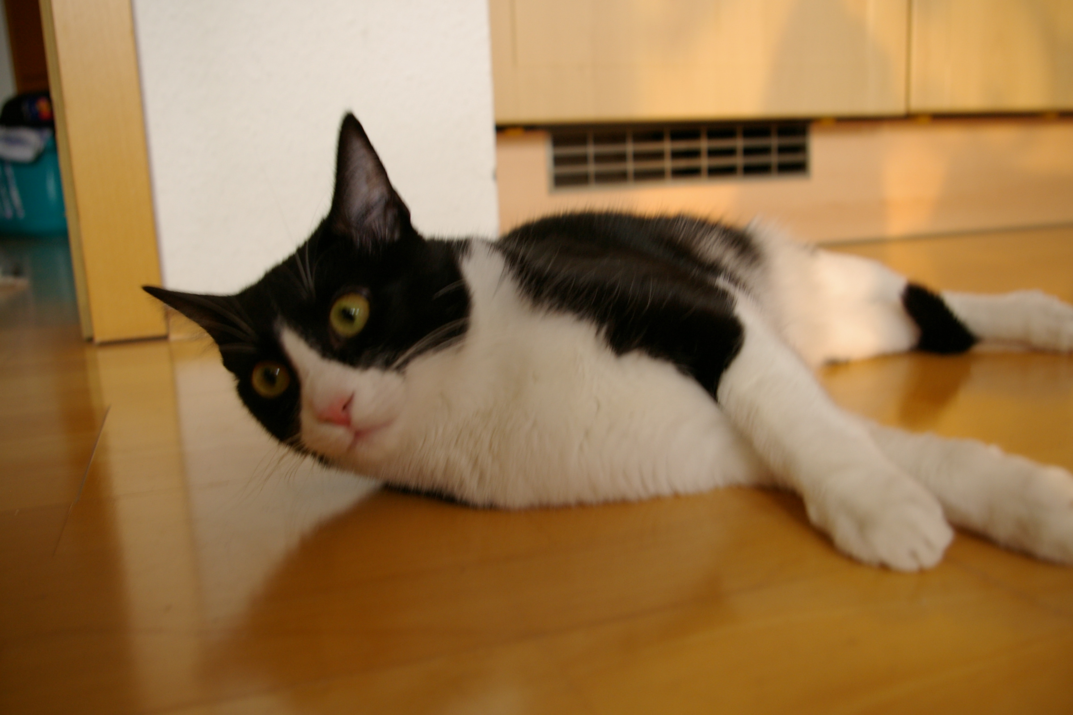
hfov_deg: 59.5
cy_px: 358
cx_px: 536
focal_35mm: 32
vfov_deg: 41.7
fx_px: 939
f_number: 4.5
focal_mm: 21
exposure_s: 1/20
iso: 400
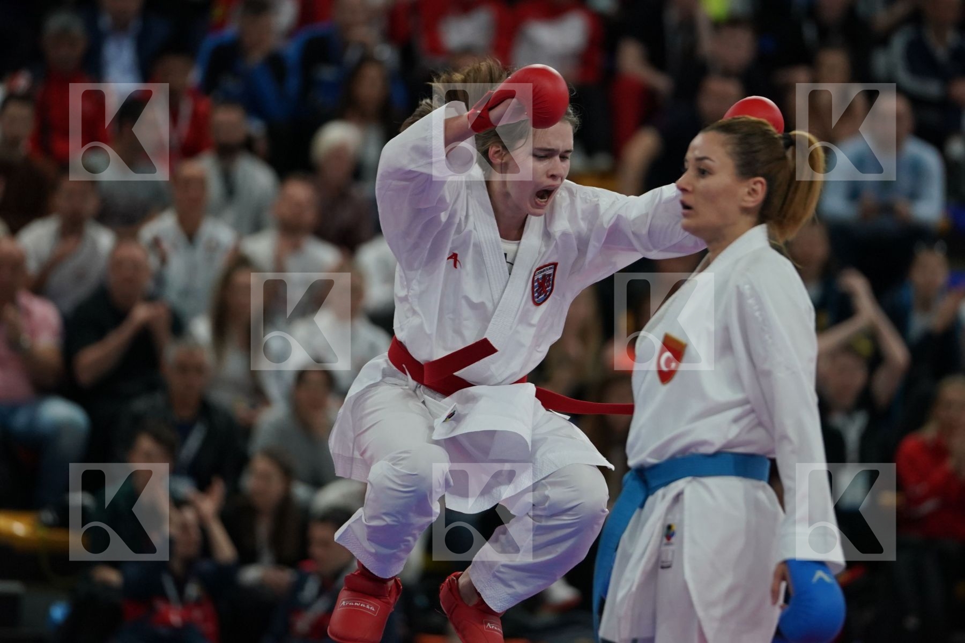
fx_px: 7907
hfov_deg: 7.0
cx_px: 482
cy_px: 322
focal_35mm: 295
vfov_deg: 4.7
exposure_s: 1/1000
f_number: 2.8
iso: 1600
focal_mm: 197
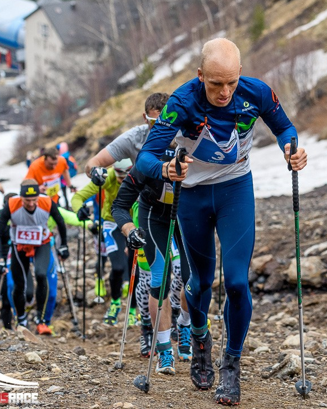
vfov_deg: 12.9
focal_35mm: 149
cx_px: 193
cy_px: 204
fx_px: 1802
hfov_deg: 10.4
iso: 500
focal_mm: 70
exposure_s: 1/400
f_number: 3.5
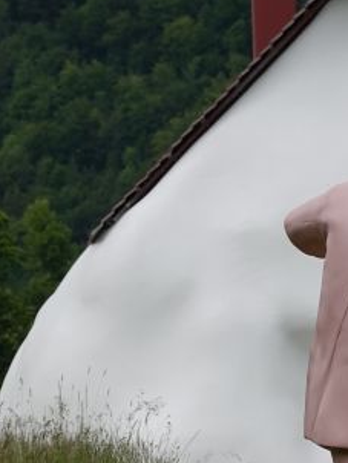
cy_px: 286
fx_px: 6706
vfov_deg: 4.0
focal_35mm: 501
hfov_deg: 3.0
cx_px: 293
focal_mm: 71.03
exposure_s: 1/800
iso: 125
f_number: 4.5
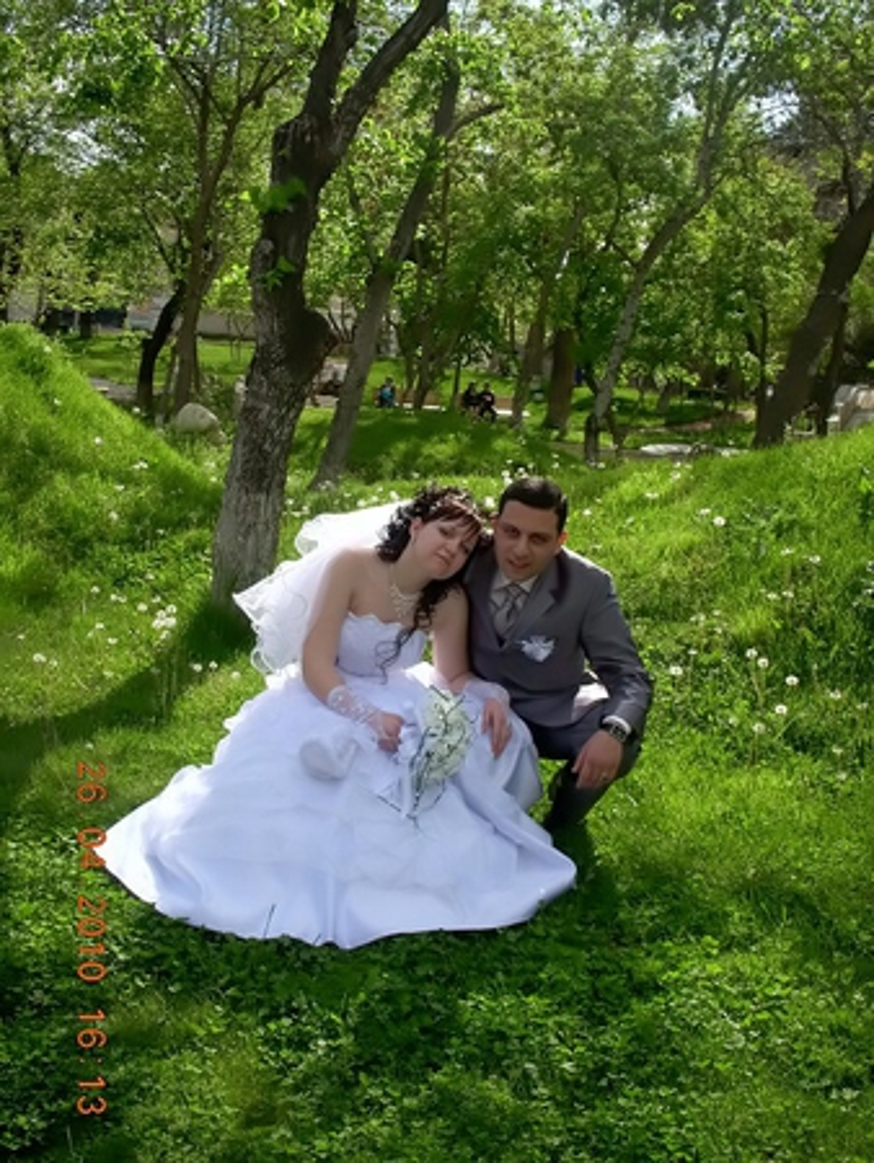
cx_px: 437
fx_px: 1278
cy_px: 582
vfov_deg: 49.0
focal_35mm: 38
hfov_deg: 37.8
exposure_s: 1/640
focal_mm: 6.3
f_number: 3.3
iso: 100
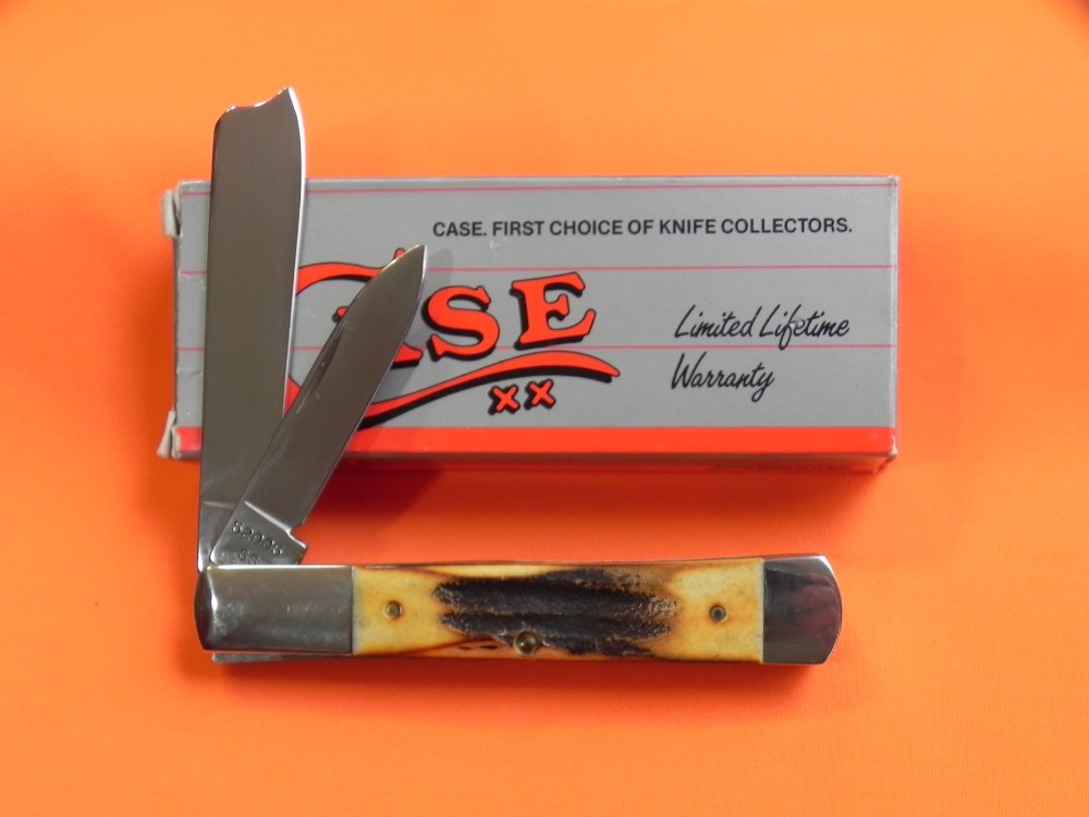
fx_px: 1447
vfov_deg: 31.5
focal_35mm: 46
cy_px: 408
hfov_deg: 41.2
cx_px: 544
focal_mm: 8.2
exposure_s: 1/47
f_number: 3.2
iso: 160
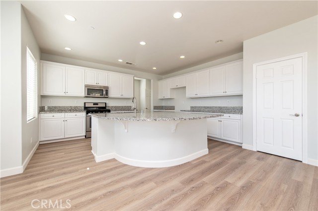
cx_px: 159
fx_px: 124
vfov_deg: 81.1
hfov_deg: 104.3
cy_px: 106
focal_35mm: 14
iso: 200
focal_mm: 14
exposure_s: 1/125
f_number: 5.6
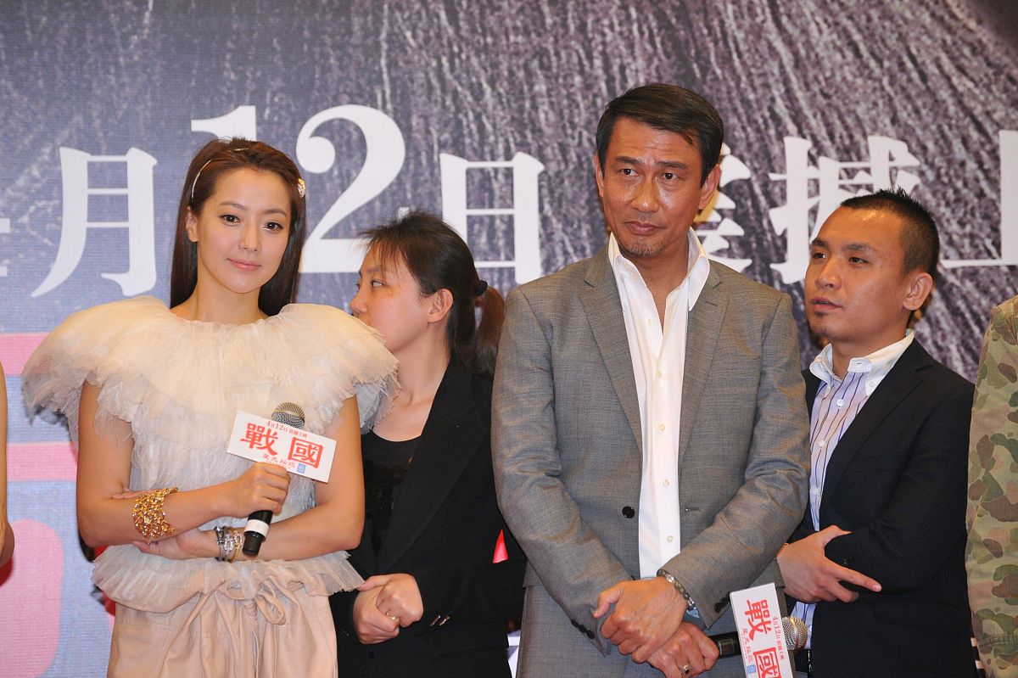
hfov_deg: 11.1
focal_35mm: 185
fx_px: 5229
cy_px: 339
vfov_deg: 7.4
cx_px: 509
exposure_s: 1/200
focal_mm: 185
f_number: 5.6
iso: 4000
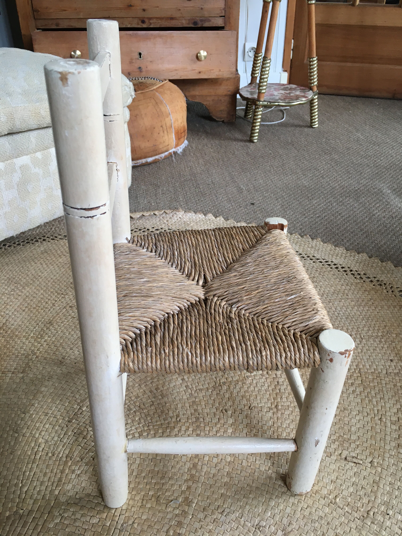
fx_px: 449
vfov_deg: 61.7
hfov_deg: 48.2
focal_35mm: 29
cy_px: 268
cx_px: 201
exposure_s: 1/33
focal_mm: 4.15
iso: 80
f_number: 2.2
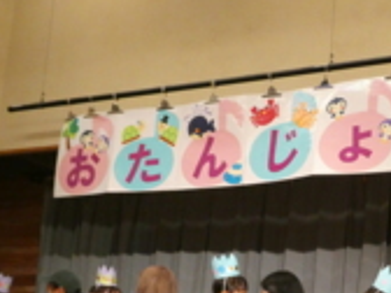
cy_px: 256
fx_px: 825
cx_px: 337
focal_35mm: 73
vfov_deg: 19.8
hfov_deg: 26.0
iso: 800
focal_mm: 6.3
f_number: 3.7
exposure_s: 1/80
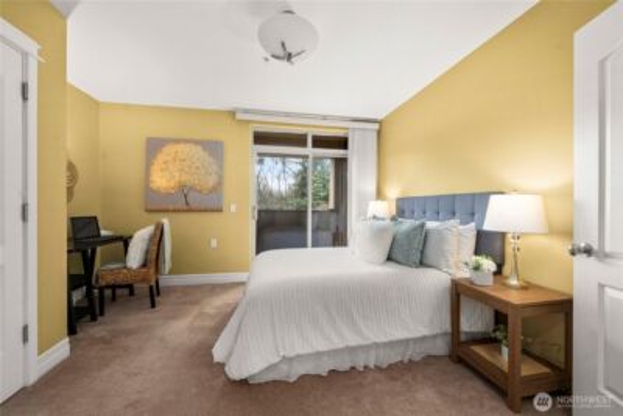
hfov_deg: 108.3
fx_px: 225
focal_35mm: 13
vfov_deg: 85.5
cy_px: 208
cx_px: 312
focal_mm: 13
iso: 1000
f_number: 6.7
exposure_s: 1/15
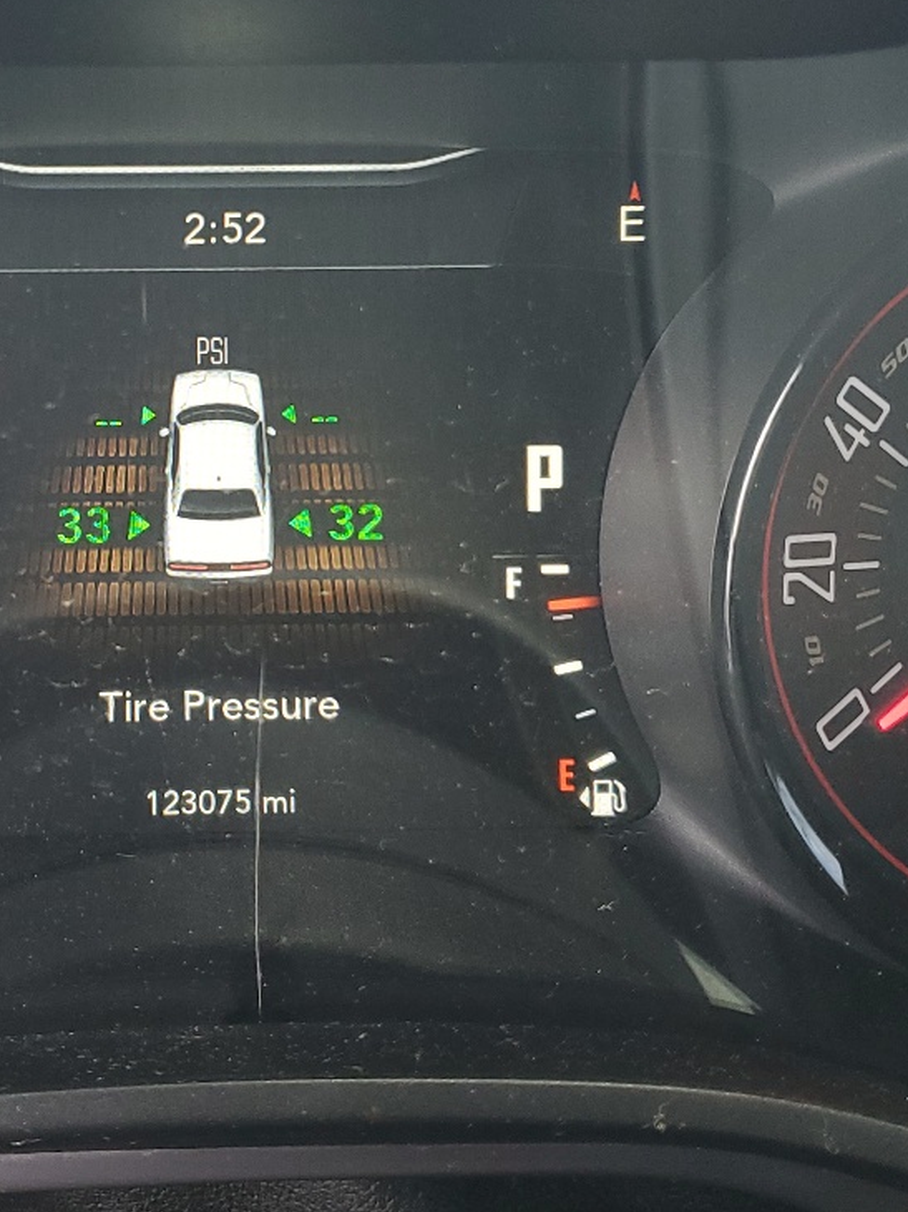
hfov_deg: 25.3
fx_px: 1995
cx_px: 199
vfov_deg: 33.7
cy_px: 470
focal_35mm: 57
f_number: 1.5
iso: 91
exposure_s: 1/120
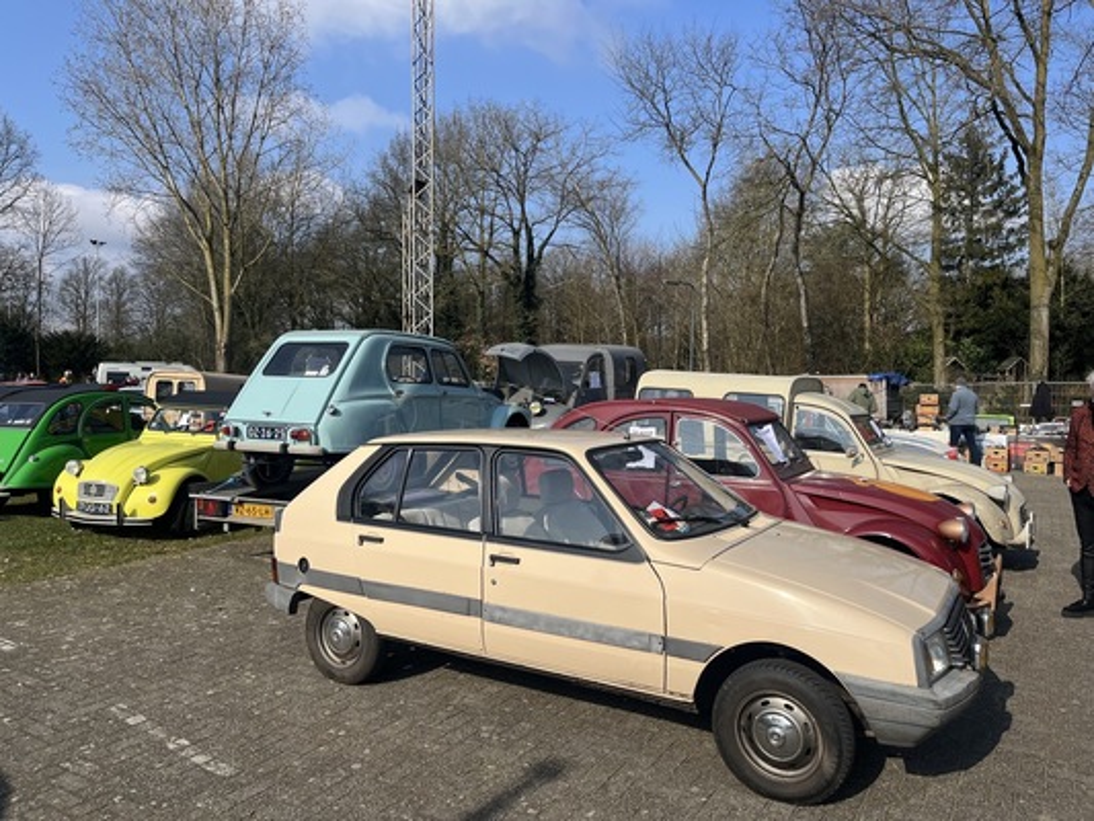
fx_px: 822
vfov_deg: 53.1
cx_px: 547
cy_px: 410
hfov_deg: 67.3
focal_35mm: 26
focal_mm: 5.1
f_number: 1.6
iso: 50
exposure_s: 1/4651
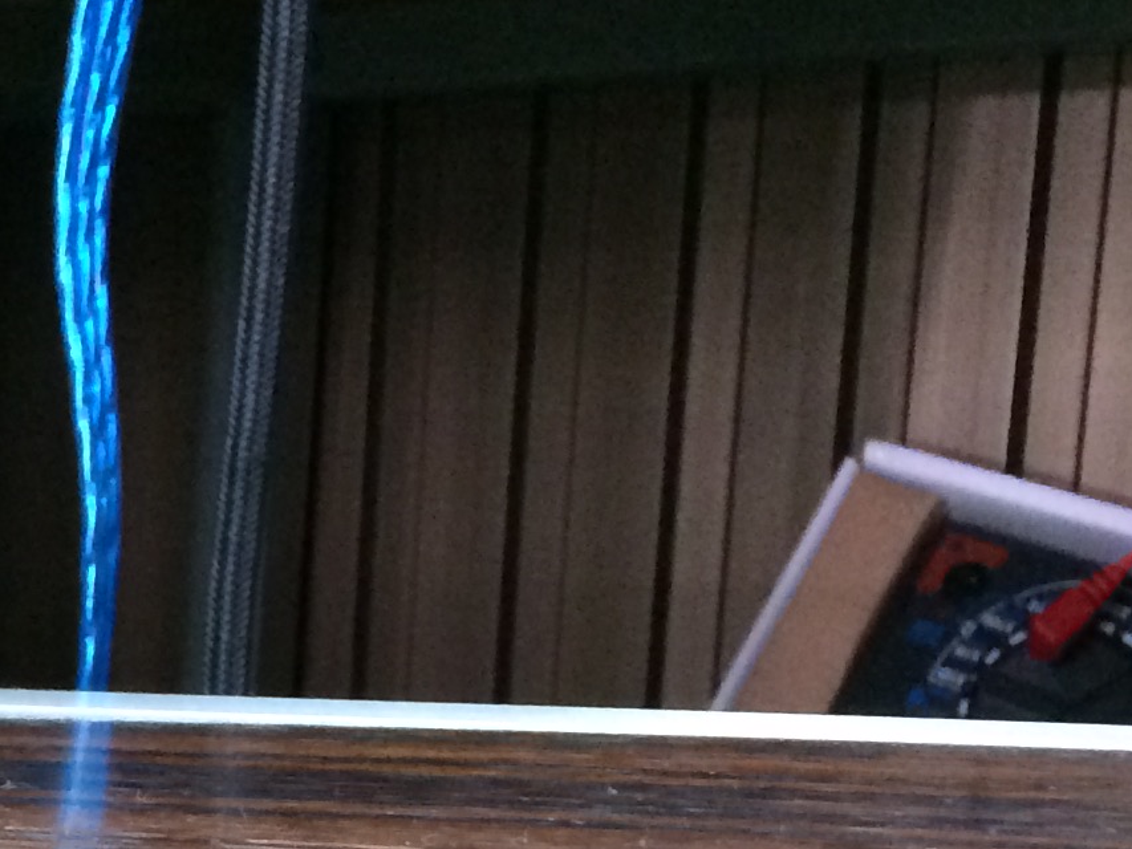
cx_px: -648
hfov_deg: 16.0
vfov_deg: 12.1
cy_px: 1592
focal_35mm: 111
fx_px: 3630
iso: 320
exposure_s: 1/33
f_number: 2.2
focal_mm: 4.15
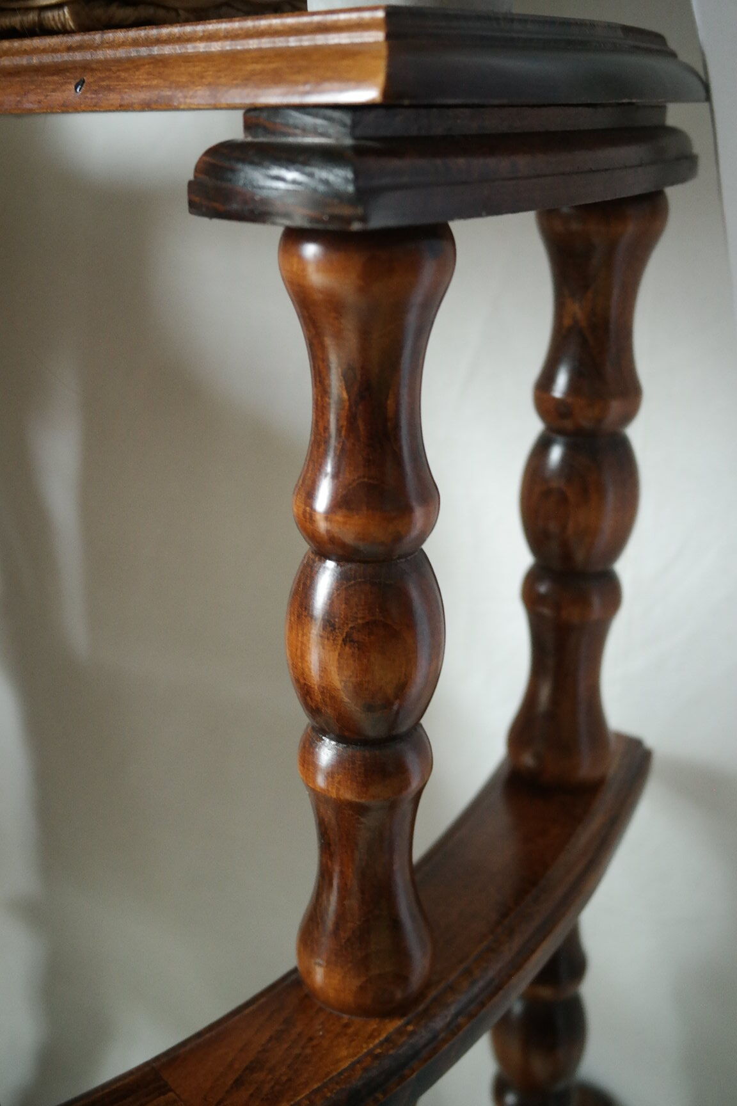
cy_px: 553
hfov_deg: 33.4
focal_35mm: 40
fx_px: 1228
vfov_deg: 48.5
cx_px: 368
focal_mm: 26
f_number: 5.6
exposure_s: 1/30
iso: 1600
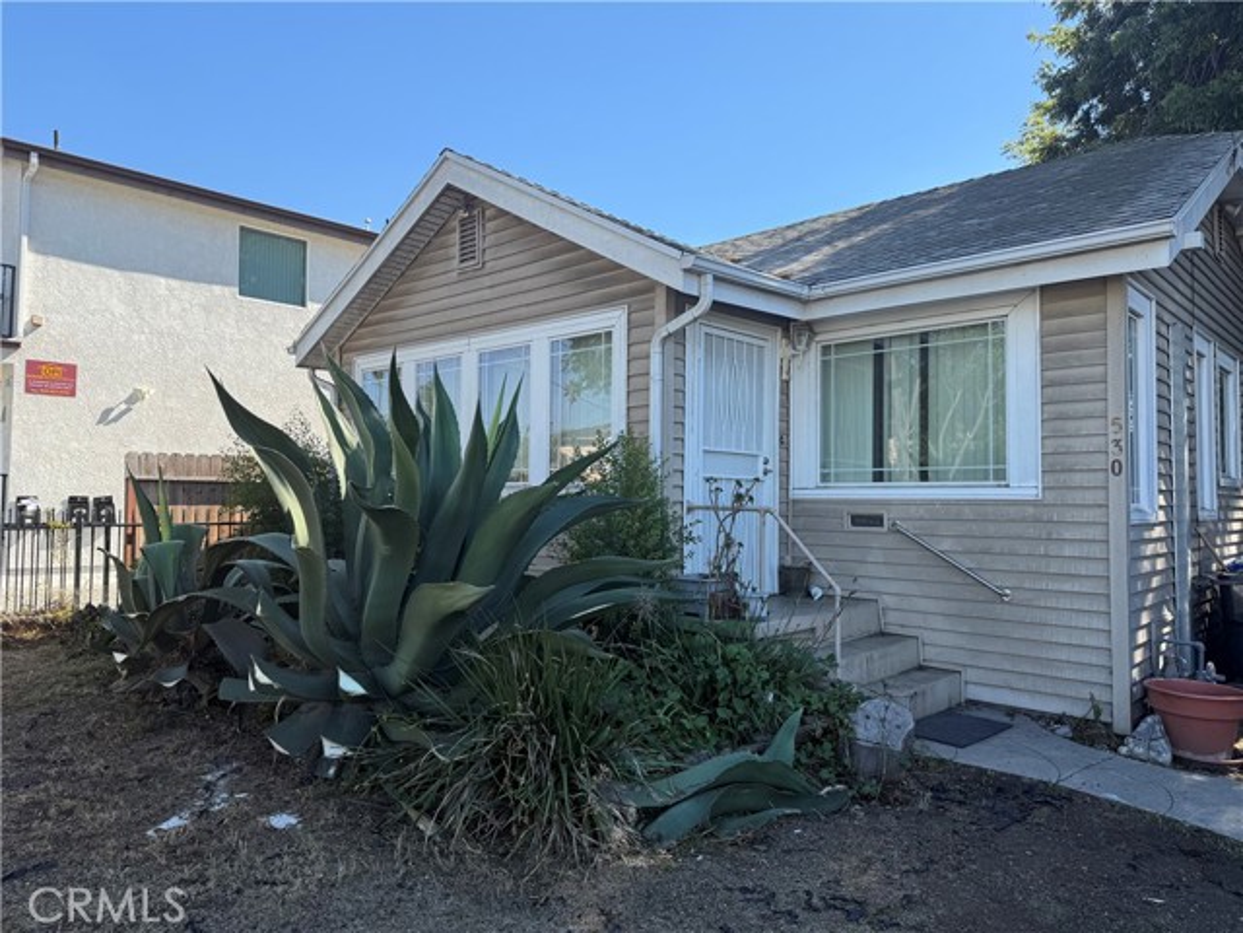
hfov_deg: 71.6
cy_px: 466
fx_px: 862
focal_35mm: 24
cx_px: 622
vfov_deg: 56.8
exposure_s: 1/1770
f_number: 1.78
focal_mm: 6.76
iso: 80
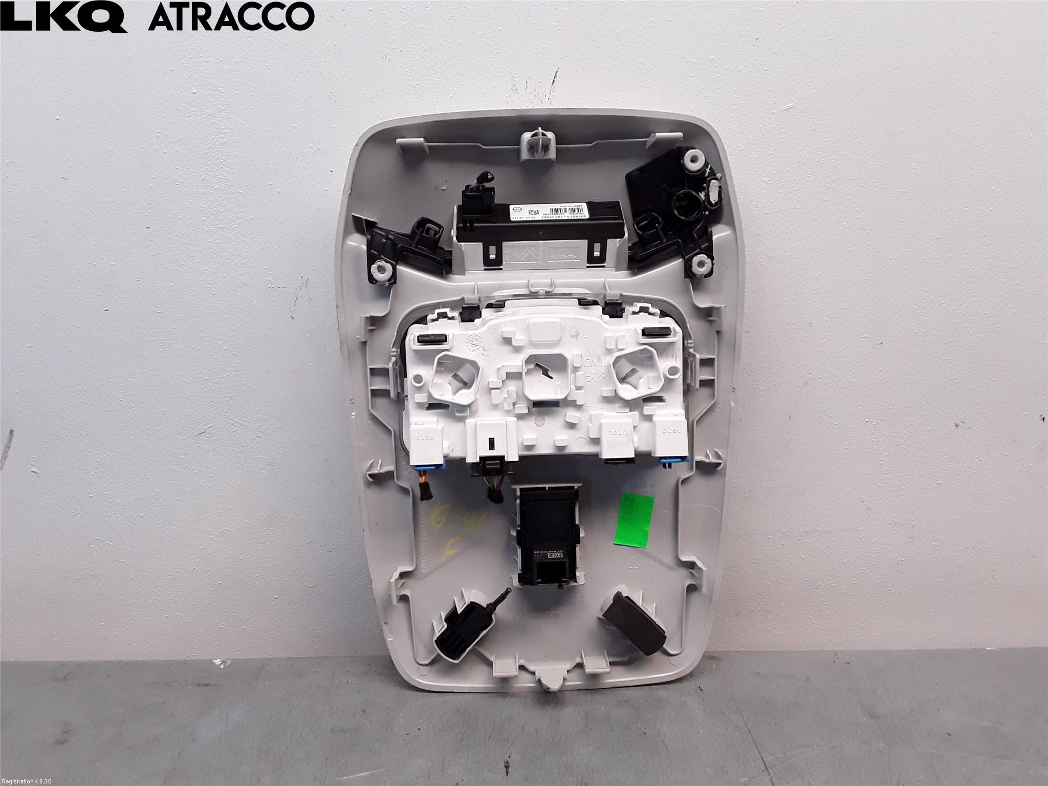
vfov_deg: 49.7
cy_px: 393
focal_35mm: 28
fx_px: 848
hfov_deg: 63.4
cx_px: 524
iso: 100
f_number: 1.9
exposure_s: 1/166
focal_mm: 2.91
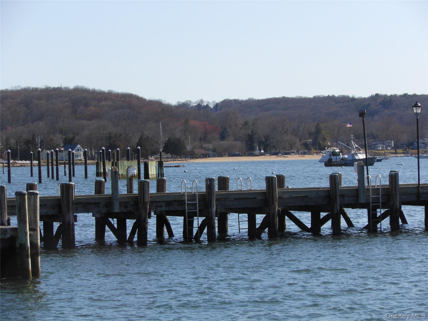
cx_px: 214
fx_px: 1743
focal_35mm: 141
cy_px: 160
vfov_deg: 10.5
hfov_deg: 14.0
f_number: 5.5
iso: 80
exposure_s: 1/400
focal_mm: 25.3
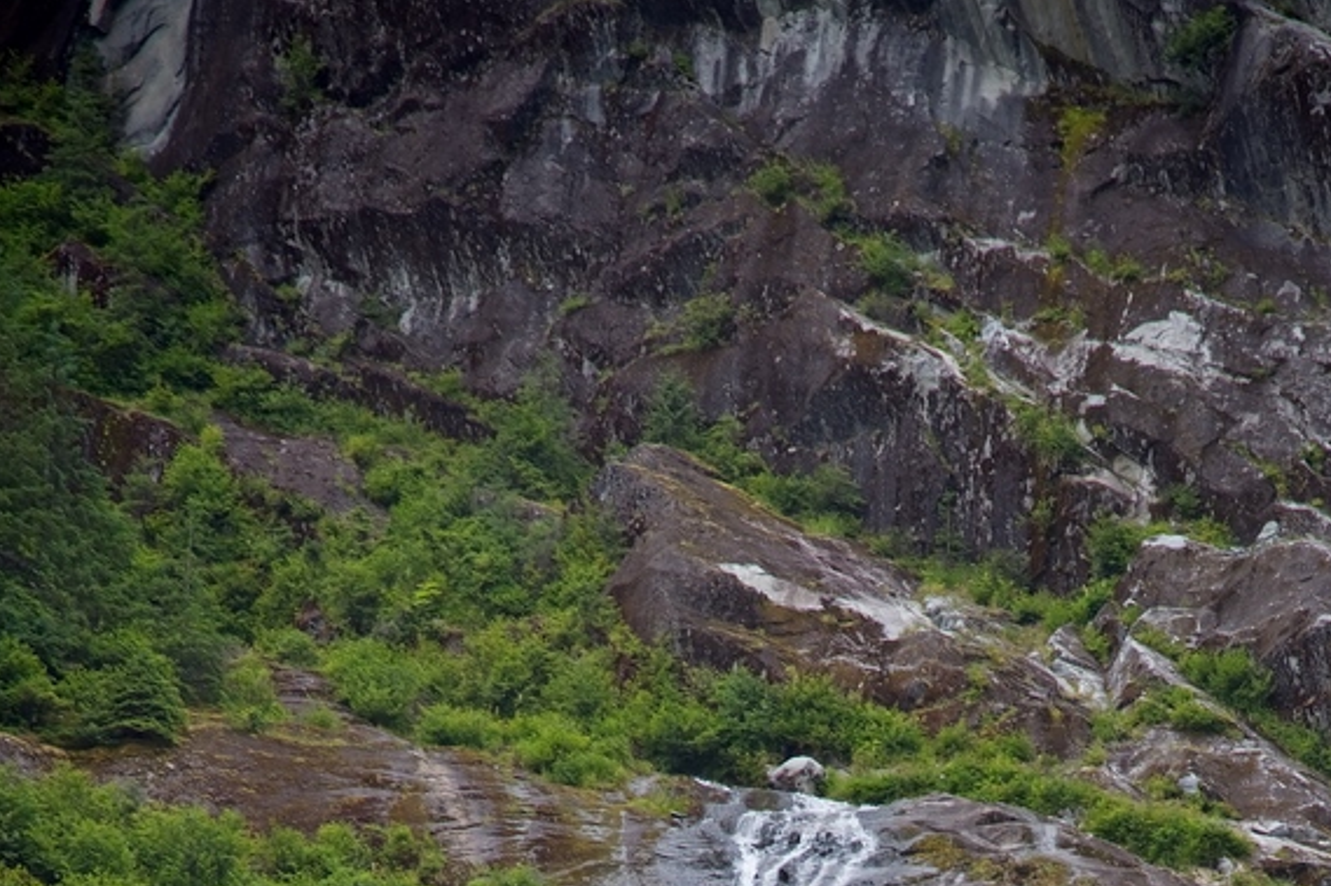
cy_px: 1410
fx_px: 9979
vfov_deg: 5.0
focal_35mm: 270
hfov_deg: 7.6
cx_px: 802
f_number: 4
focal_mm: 120
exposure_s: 1/250
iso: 140
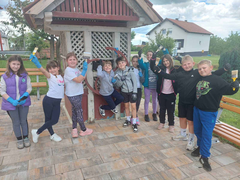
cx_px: 120
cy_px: 90
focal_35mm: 25
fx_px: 173
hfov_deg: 69.4
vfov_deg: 54.9
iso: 40
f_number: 1.8
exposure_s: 1/346
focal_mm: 5.23
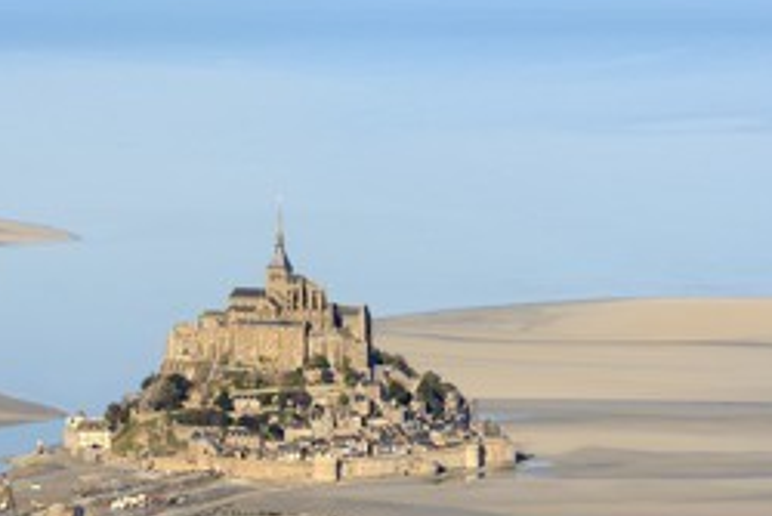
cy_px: 290
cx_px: 173
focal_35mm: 227
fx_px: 4871
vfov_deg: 6.1
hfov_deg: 9.0
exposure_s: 1/1000
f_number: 13
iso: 400
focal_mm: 135
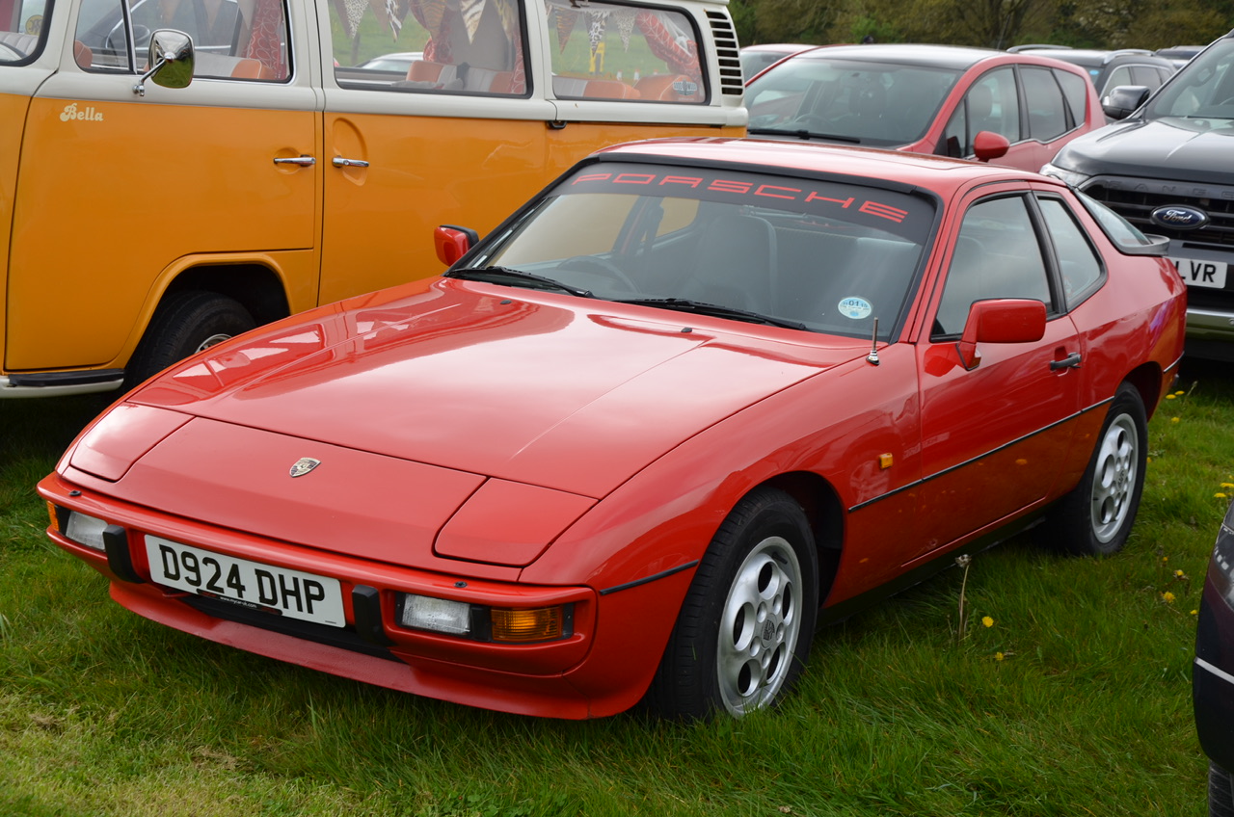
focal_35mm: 60
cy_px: 408
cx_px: 617
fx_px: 2053
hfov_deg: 33.5
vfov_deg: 22.5
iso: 180
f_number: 8
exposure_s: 1/250
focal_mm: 40
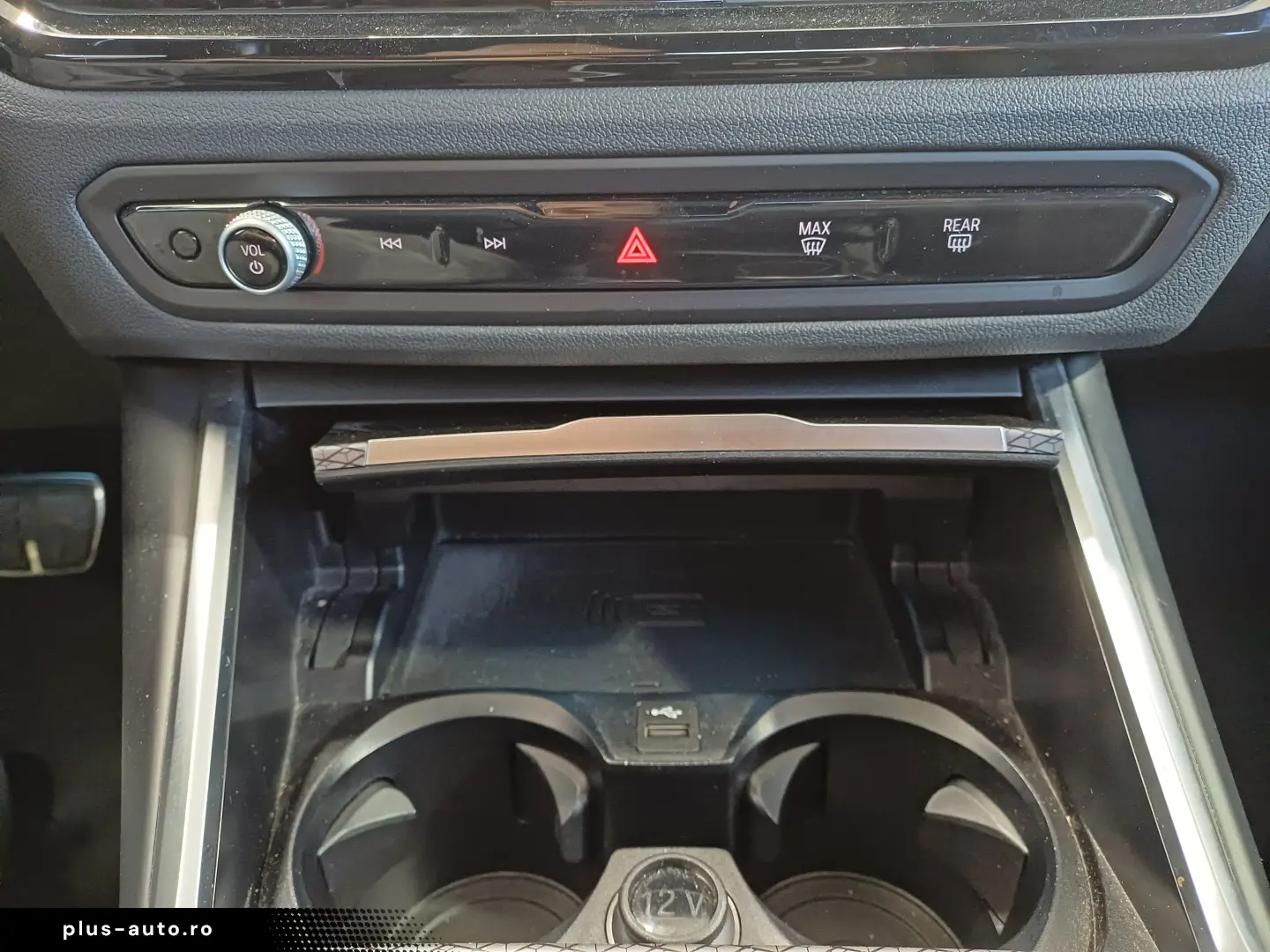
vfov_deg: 54.9
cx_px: 635
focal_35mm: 25
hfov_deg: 69.4
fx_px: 917
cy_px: 476
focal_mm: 4.65
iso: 800
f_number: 1.8
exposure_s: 1/20
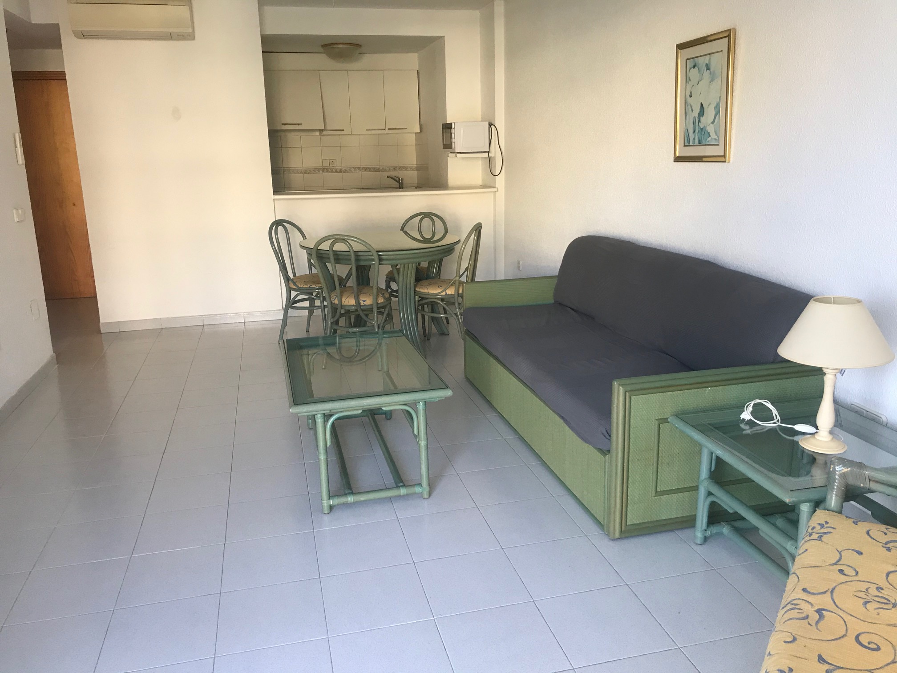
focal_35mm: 28
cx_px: 448
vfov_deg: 49.7
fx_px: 726
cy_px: 336
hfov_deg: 63.4
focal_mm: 3.99
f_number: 1.8
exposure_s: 1/33
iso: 20
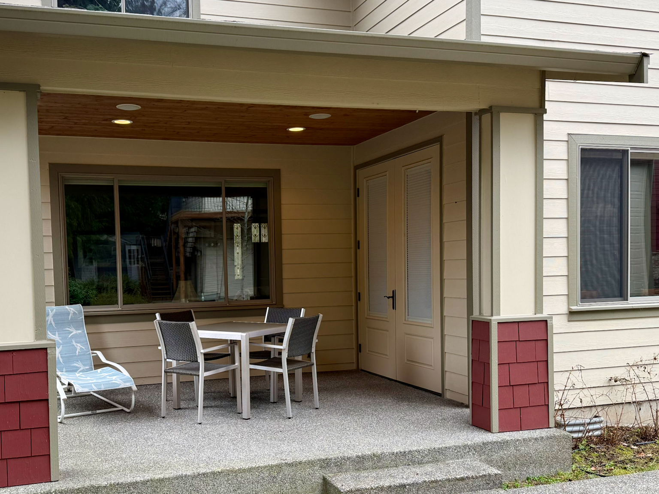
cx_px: 330
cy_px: 247
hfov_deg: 71.6
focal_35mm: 24
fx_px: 457
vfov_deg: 56.8
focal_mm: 6.76
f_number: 1.78
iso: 100
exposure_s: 1/251
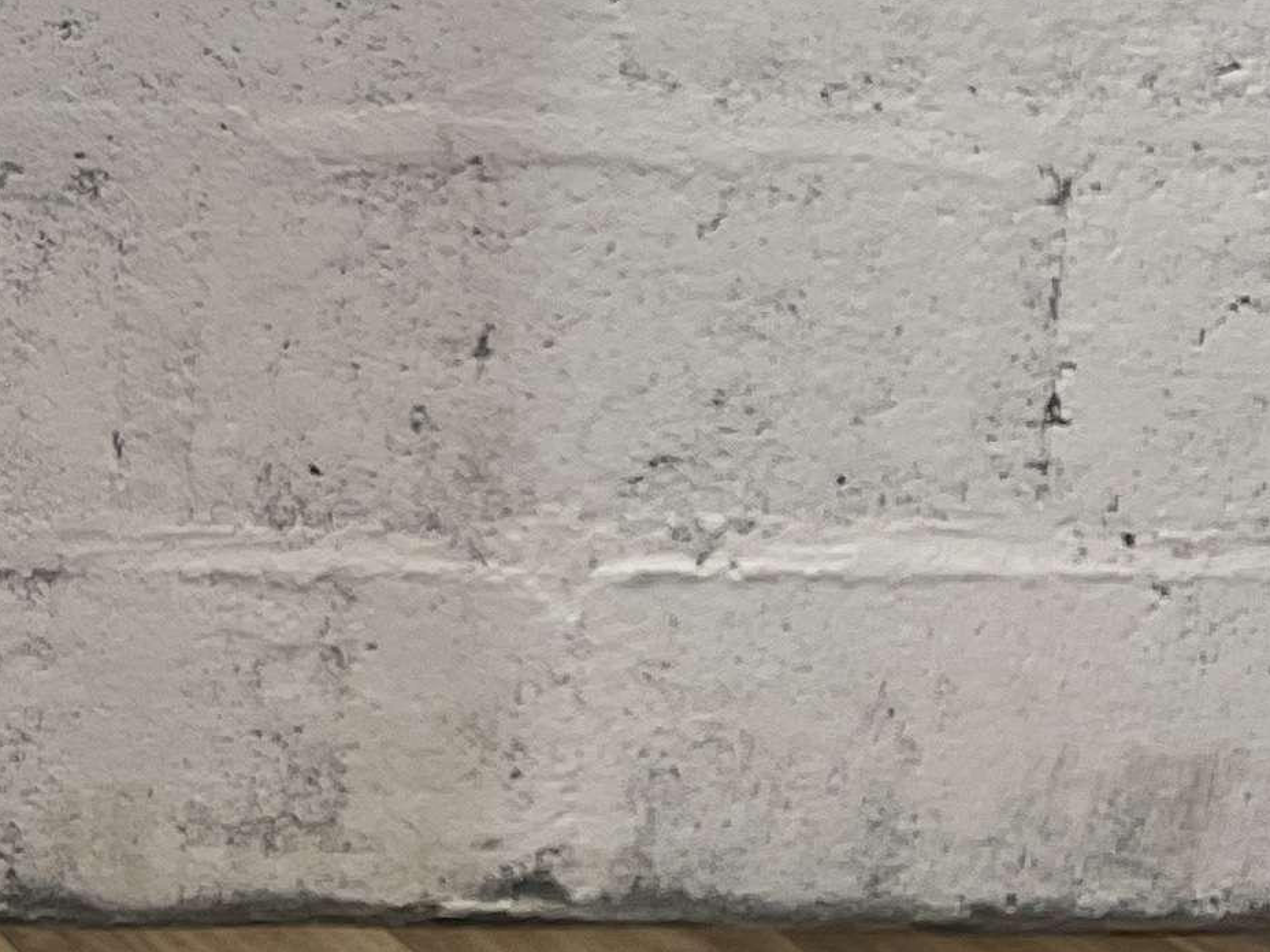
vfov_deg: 13.1
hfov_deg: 14.1
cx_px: -1408
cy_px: 243
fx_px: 4146
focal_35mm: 113
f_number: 1.6
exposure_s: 1/100
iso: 50
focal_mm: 4.2
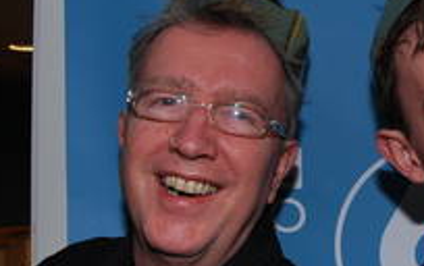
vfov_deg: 20.7
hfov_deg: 31.4
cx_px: 355
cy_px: 130
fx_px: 729
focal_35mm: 63
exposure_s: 1/60
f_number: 4
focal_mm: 20
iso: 200
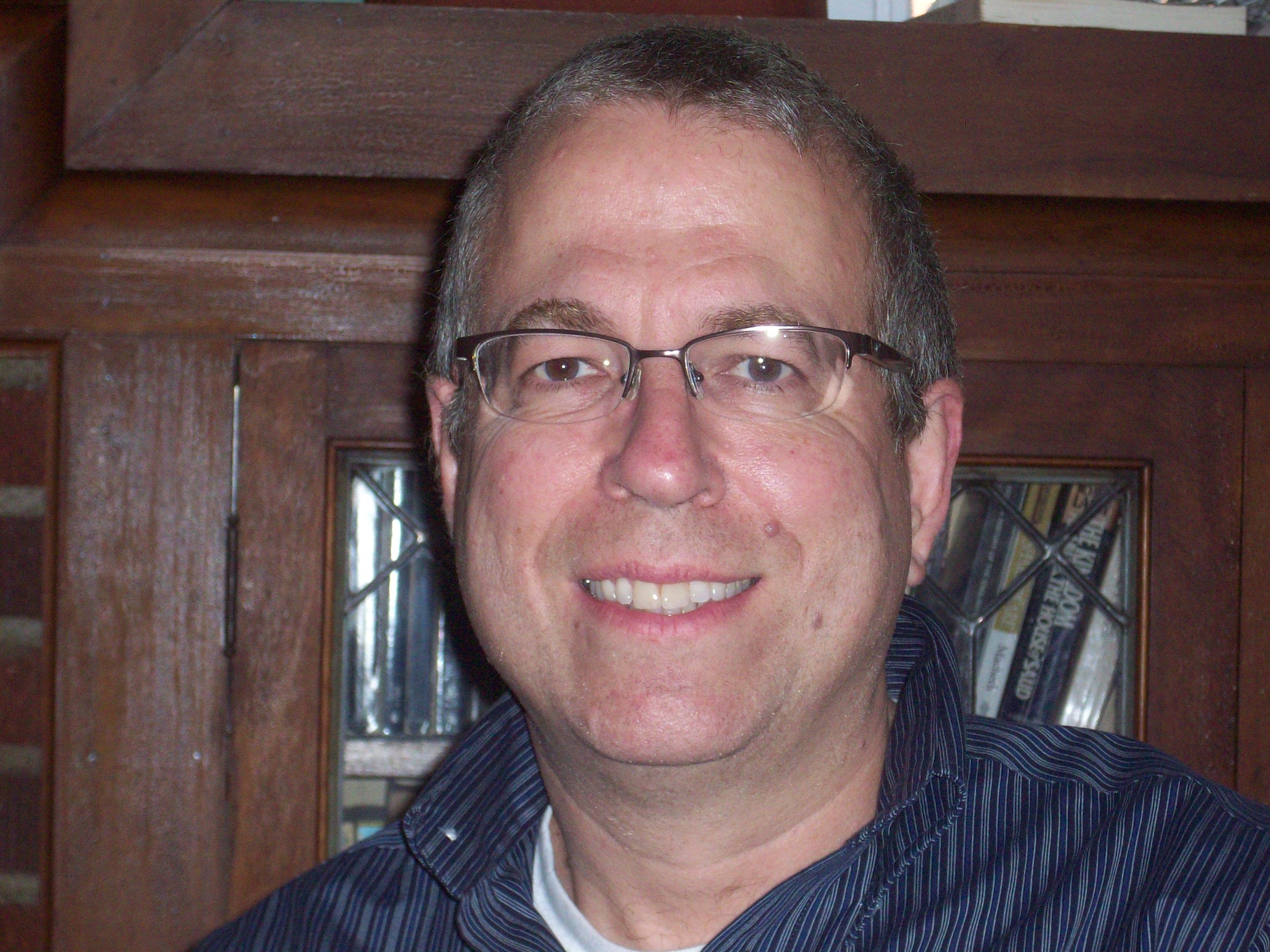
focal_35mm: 111
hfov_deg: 17.7
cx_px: 635
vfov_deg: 13.3
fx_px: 4072
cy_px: 476
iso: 200
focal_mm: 18.6
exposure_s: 1/128
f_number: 5.2
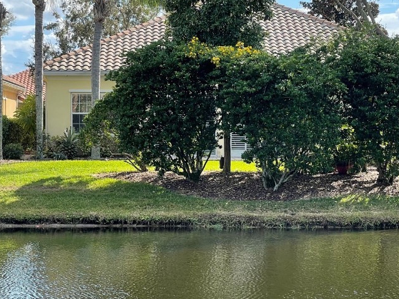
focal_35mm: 103
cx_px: 183
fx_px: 1187
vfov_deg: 14.4
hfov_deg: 19.1
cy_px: 155
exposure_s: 1/423
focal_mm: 7.5
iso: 20
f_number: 2.2
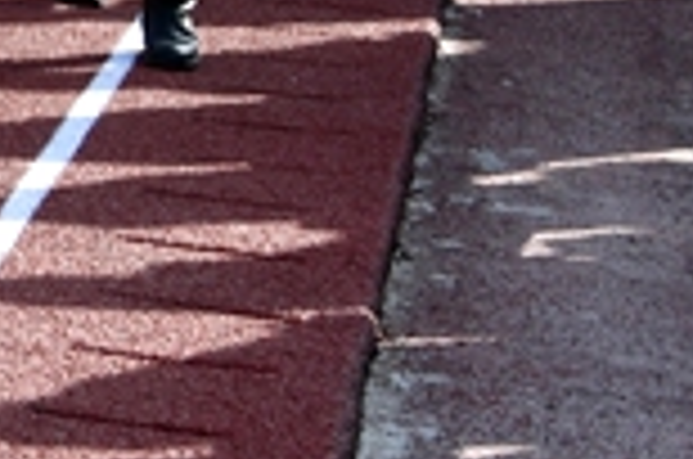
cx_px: -999
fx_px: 4995
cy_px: -556
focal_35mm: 260
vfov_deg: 5.1
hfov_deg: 7.4
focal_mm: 50
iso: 220
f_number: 9
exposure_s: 1/200
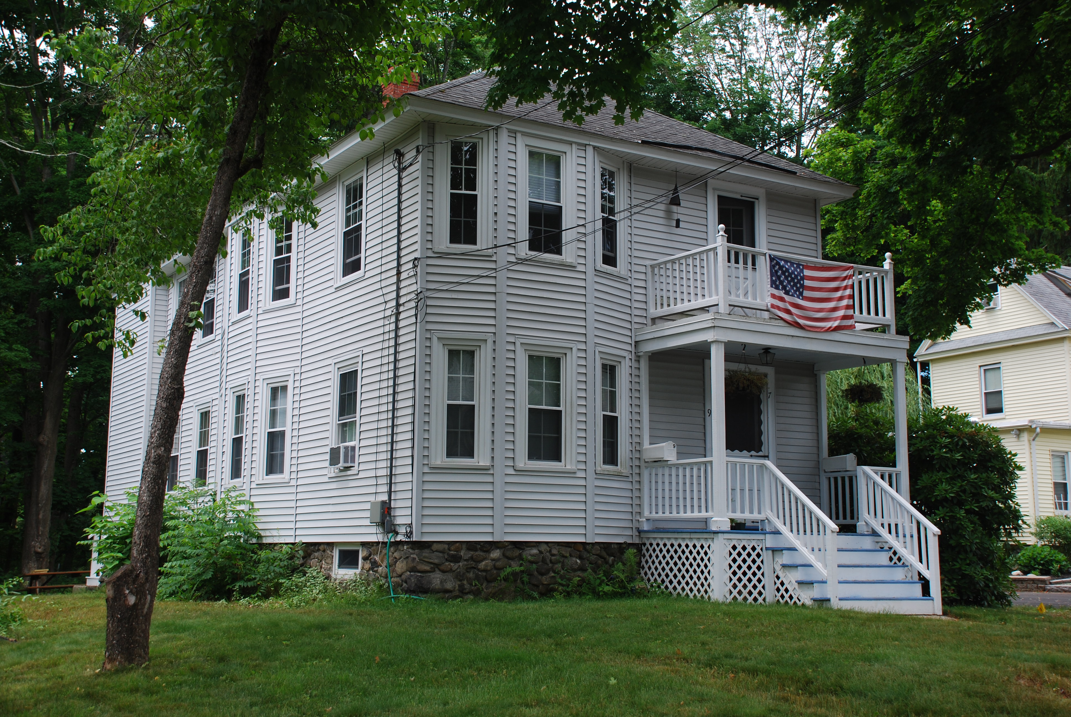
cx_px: 536
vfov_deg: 28.2
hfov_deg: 41.1
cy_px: 358
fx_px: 1430
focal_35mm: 48
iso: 100
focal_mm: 32
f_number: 6.3
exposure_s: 1/160
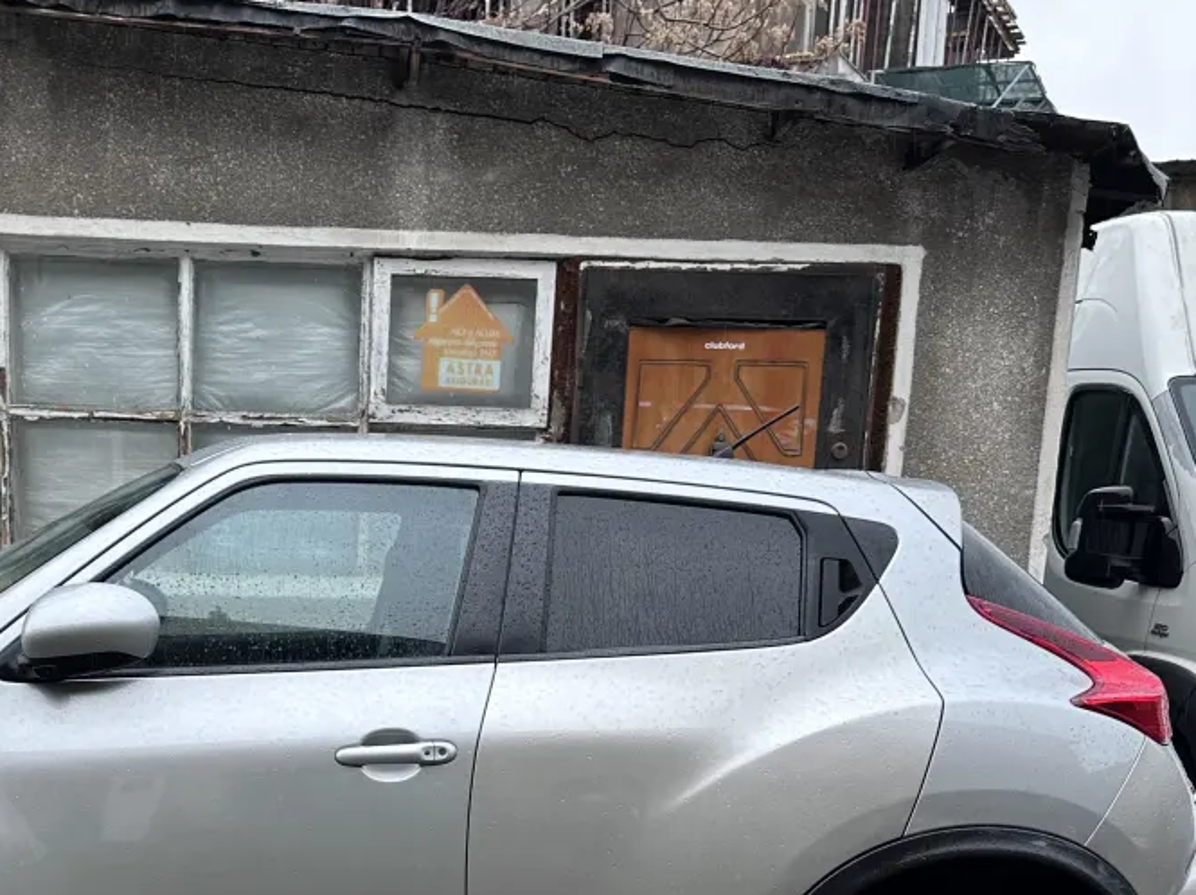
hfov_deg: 36.2
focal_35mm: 52
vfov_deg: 26.3
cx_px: 342
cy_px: 926
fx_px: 1796
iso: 50
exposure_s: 1/125
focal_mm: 6.86
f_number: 1.78
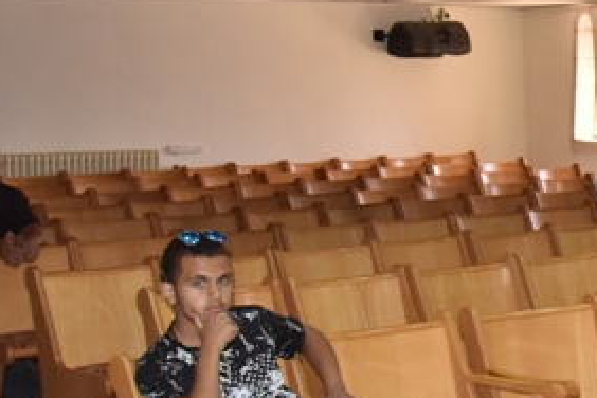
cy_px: 204
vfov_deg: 12.6
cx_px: 912
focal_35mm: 109
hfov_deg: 16.9
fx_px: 1807
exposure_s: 1/250
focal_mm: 30
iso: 2500
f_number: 8
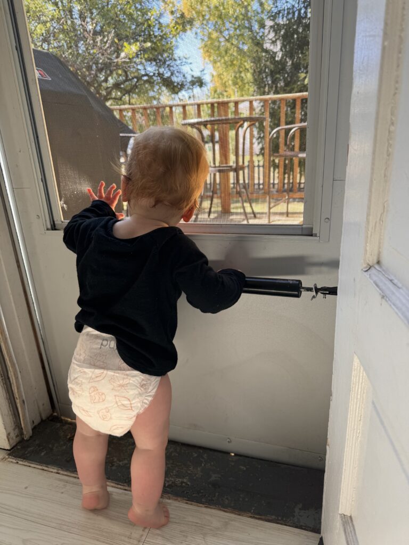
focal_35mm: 24
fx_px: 378
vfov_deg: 71.6
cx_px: 204
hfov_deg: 56.8
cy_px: 272
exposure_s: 1/121
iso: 64
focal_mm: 6.76
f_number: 1.78
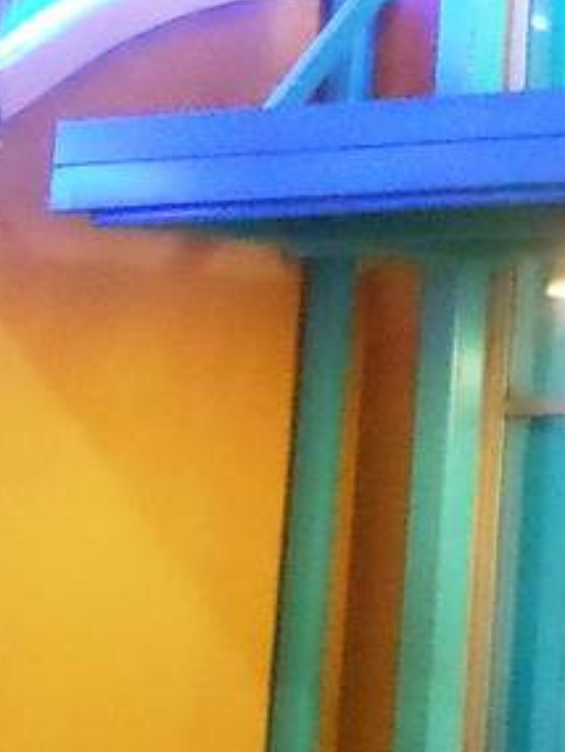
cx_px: 1228
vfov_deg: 8.6
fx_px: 4632
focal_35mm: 213
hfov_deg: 6.7
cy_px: -982
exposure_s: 1/8
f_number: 3.6
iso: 800
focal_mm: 6.8
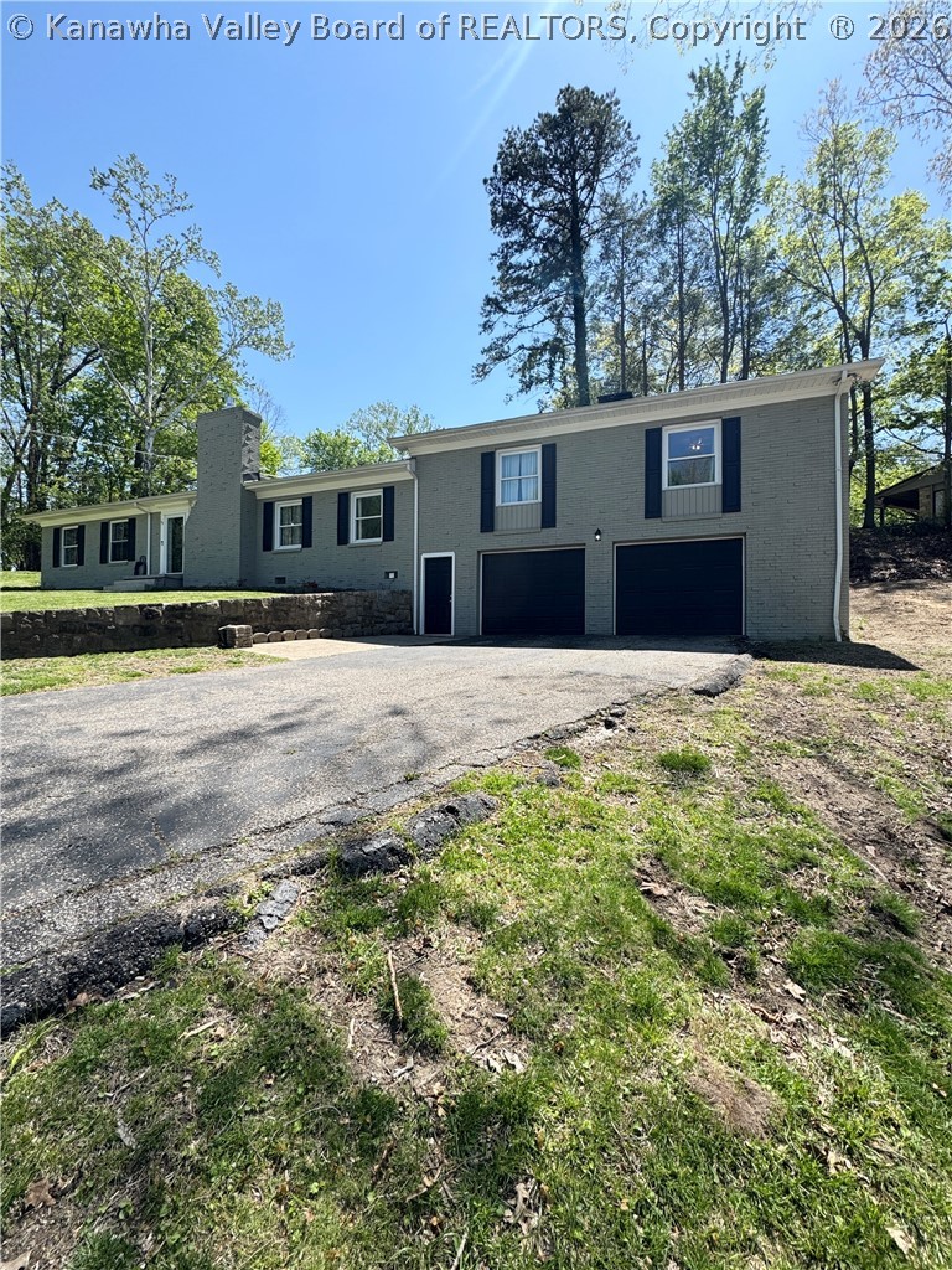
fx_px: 513
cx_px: 476
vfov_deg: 102.1
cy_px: 635
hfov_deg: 85.7
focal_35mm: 14
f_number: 2.2
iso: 50
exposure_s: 1/1078
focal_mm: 2.22
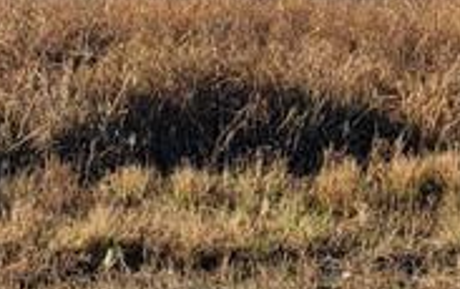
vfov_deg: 8.9
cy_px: -211
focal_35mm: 142
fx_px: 1783
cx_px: -576
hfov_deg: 12.3
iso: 16
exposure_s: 1/734
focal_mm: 6.7
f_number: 1.8
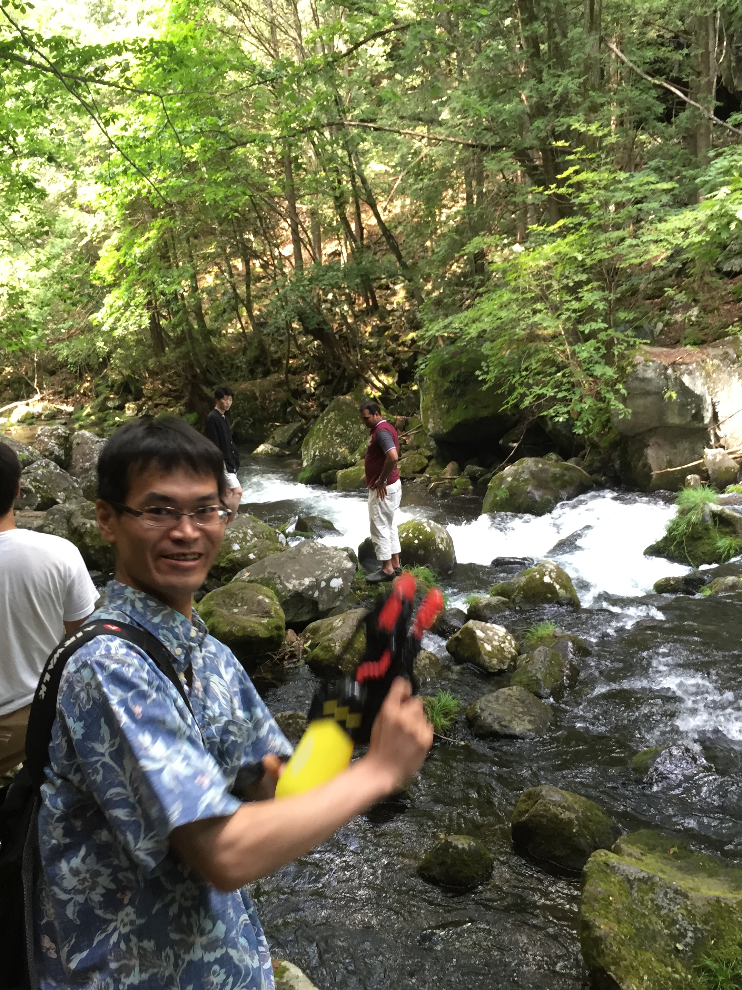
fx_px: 943
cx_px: 381
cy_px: 518
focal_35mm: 33
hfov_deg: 42.9
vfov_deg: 55.3
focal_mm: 4.15
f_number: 2.2
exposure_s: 1/30
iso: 64
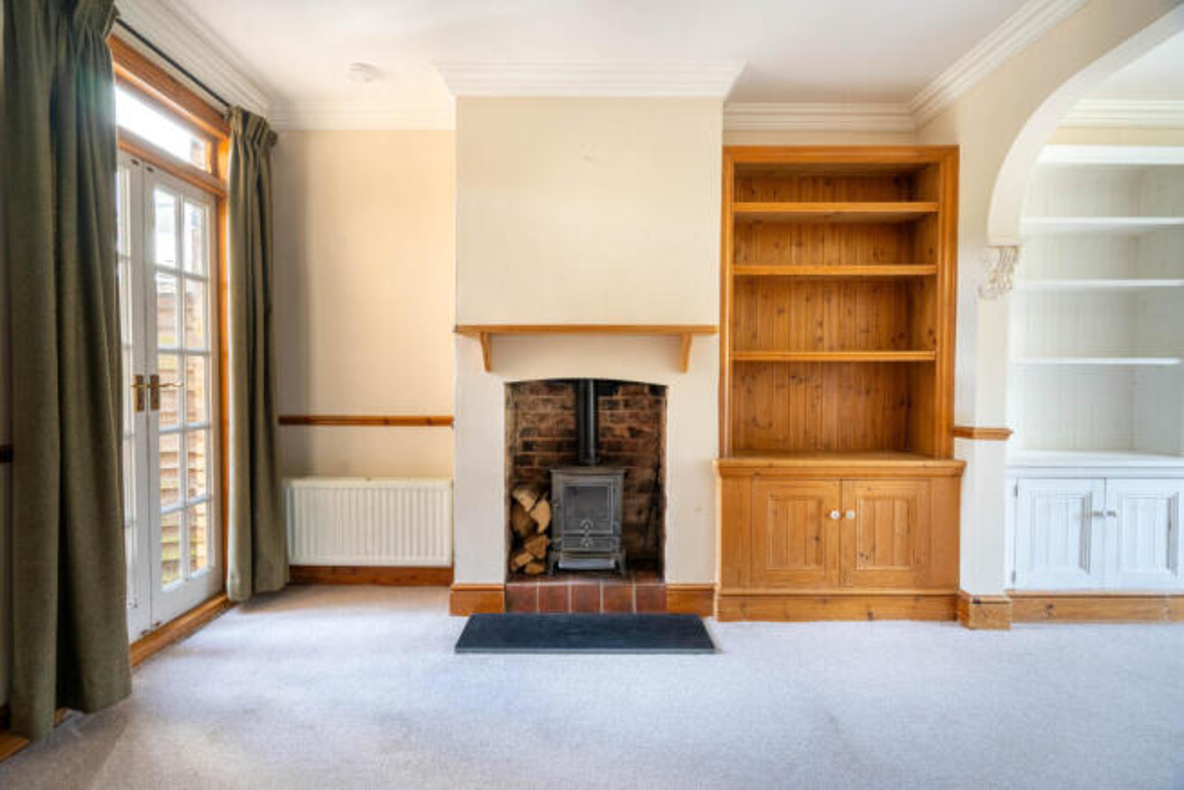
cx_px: 592
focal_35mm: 16
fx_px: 526
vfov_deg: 73.8
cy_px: 395
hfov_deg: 96.7
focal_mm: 16
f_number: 8
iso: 320
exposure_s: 1/60
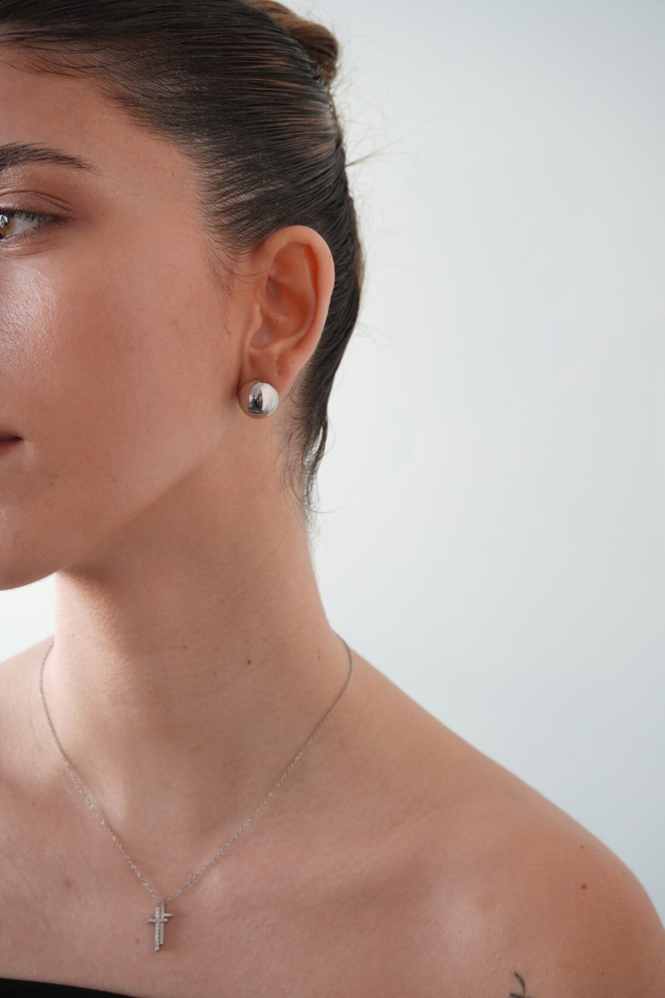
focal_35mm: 45
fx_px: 1247
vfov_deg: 43.6
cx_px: 332
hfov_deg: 29.9
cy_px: 499
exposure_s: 1/30
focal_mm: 30
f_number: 6.3
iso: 80
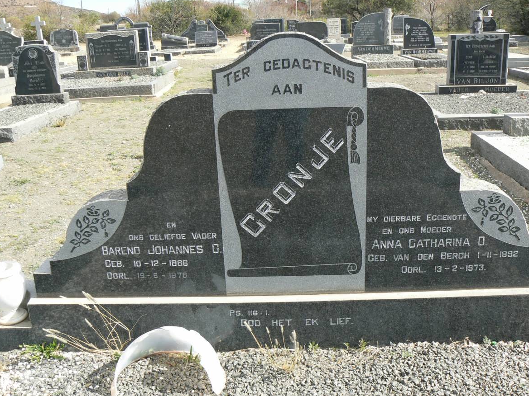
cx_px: 267
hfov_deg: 50.1
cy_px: 198
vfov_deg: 38.7
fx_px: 565
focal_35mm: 37
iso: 80
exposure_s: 1/200
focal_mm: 6
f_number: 5.6
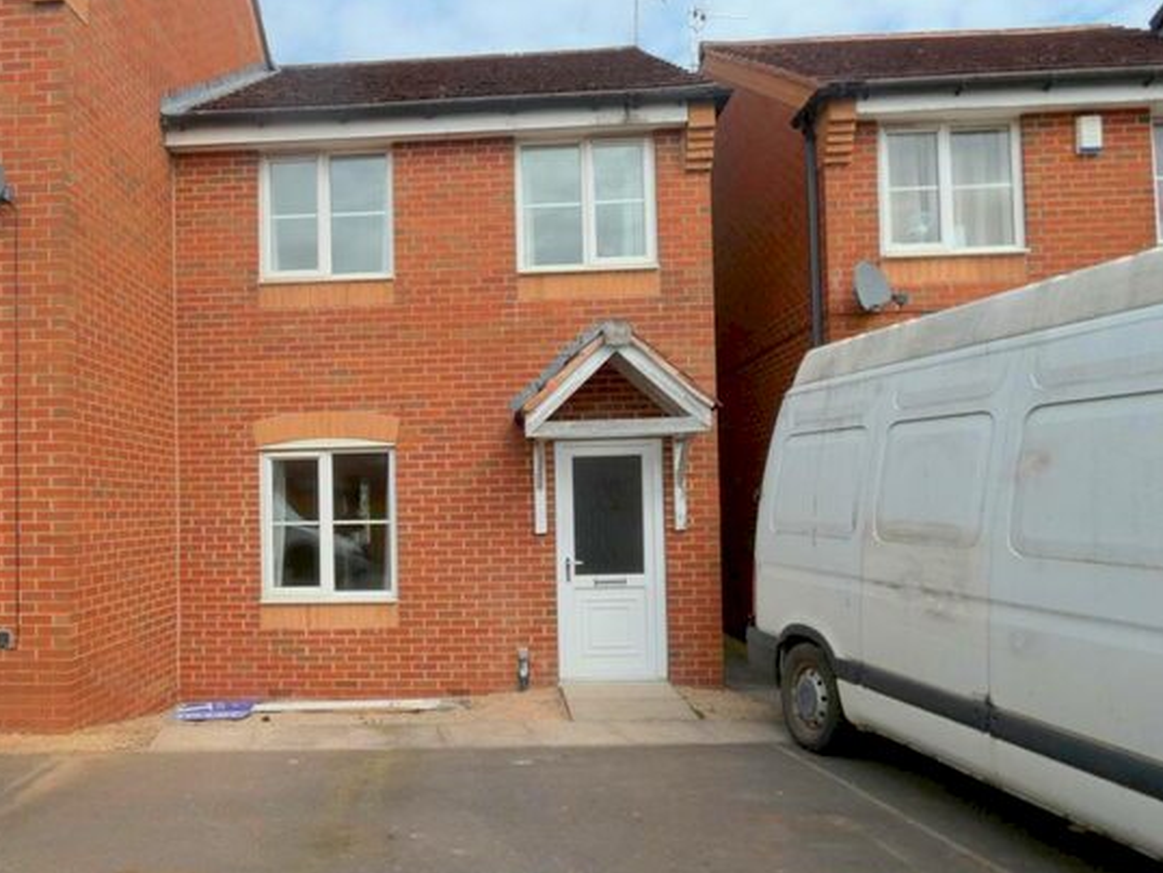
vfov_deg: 53.0
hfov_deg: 66.2
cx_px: 432
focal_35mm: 26
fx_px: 874
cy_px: 492
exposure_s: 1/1000
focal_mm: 3.6
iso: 80
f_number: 3.2
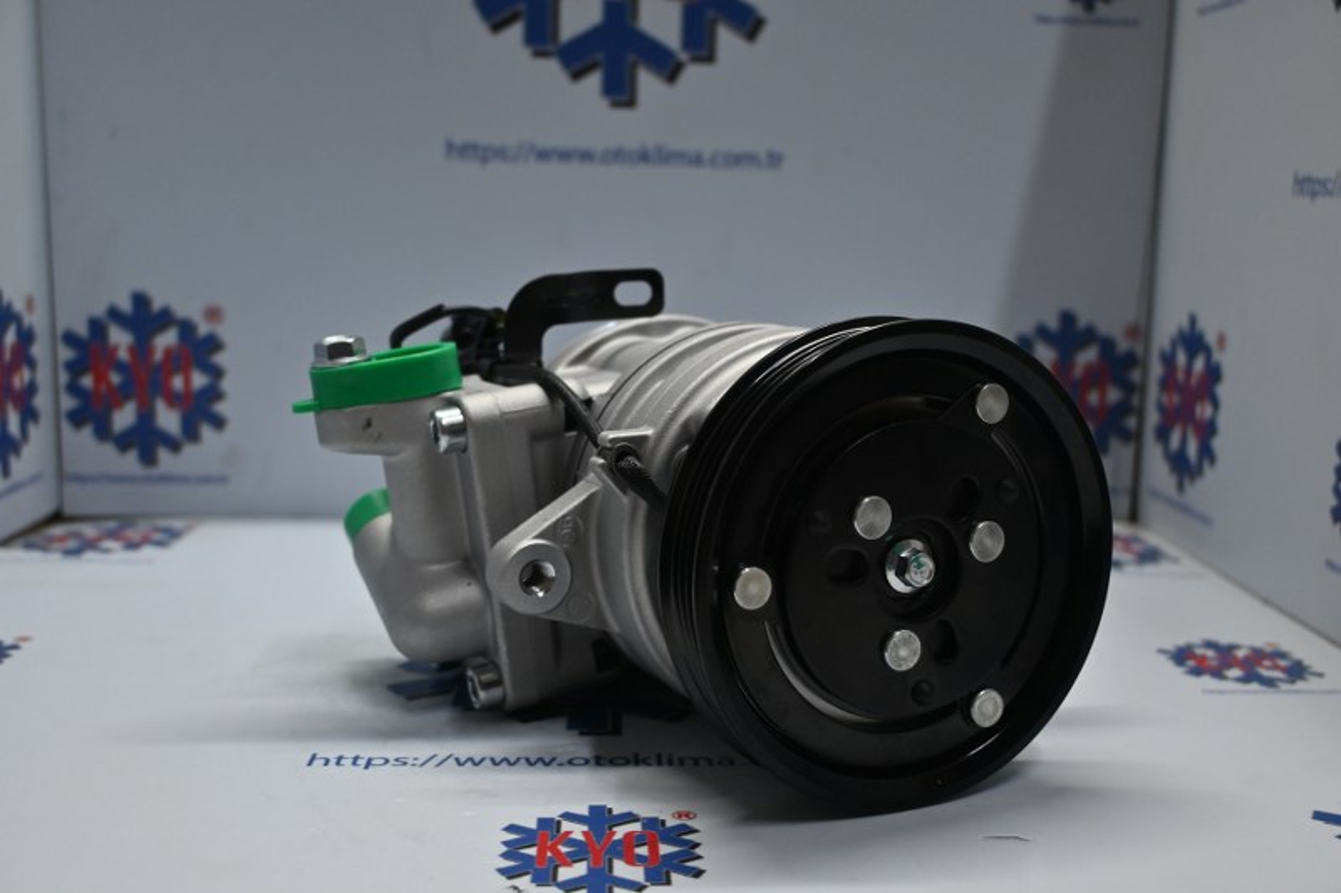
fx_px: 1396
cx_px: 670
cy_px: 446
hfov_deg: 51.3
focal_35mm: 38
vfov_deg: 35.5
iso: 560
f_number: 4.2
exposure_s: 1/125
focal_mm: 25
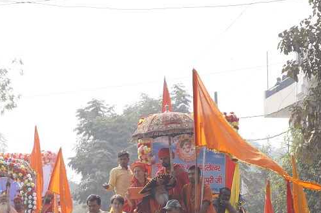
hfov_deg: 15.4
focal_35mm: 133
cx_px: 107
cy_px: 159
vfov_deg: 10.3
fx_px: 1183
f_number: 5.6
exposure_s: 1/200
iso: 100
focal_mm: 55
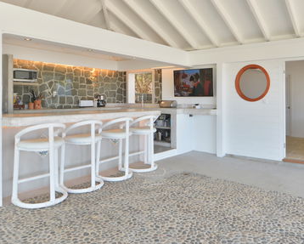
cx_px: 204
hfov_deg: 64.2
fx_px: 234
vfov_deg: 55.0
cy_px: 120
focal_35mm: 26
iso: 100
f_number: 7.1
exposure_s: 1/15
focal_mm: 20
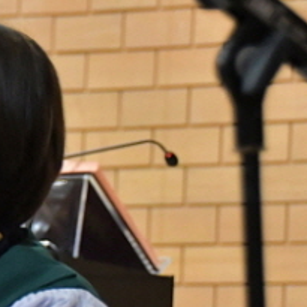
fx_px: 3793
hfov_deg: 4.6
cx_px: -92
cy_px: 261
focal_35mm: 378
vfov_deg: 4.6
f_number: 5.3
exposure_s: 1/125
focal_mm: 75
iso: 2200
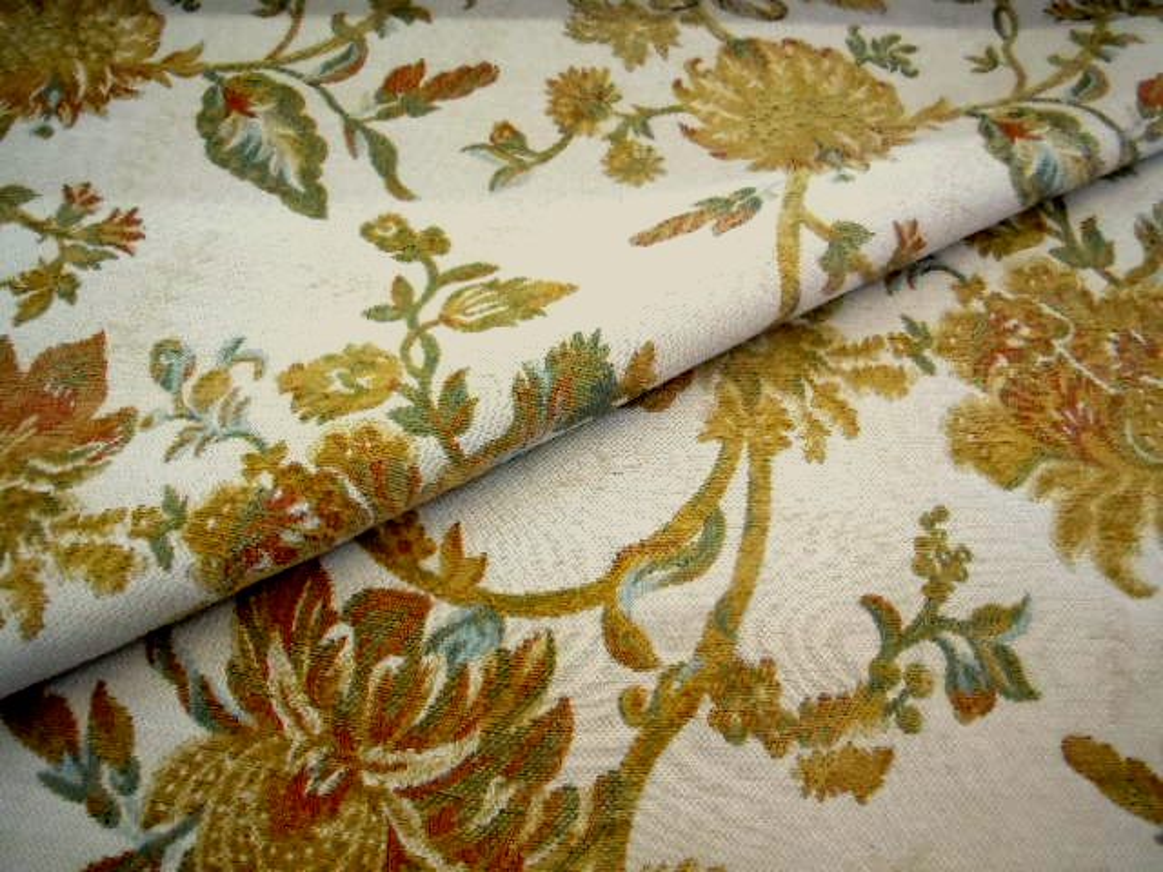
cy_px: 436
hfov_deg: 55.4
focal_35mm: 33
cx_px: 582
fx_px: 1109
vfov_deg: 42.9
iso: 800
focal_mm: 5.9
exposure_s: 1/100
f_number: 4
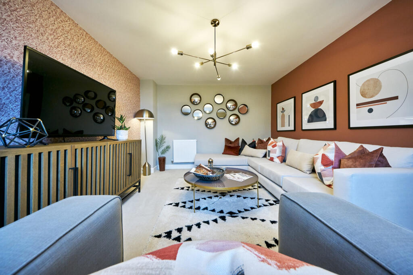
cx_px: 206
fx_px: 138
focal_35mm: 12
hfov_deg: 112.6
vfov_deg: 90.0
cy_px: 138
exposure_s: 1/10
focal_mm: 8
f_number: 7.1
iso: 400
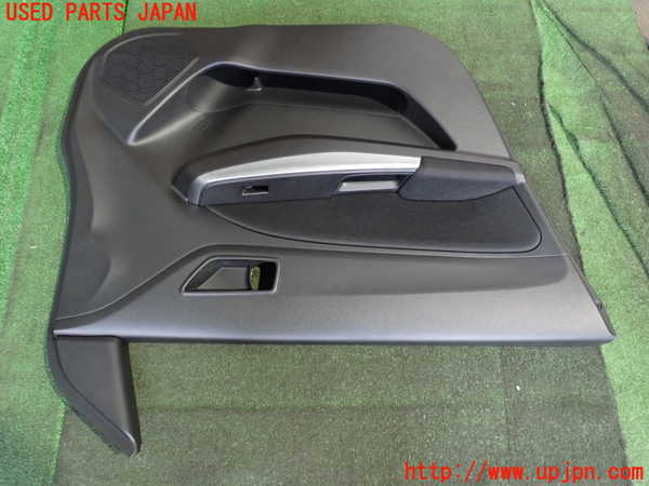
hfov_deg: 60.0
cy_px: 243
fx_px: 562
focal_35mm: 30
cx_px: 324
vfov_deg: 46.8
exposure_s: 1/13
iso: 800
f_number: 3.2
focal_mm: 5.4
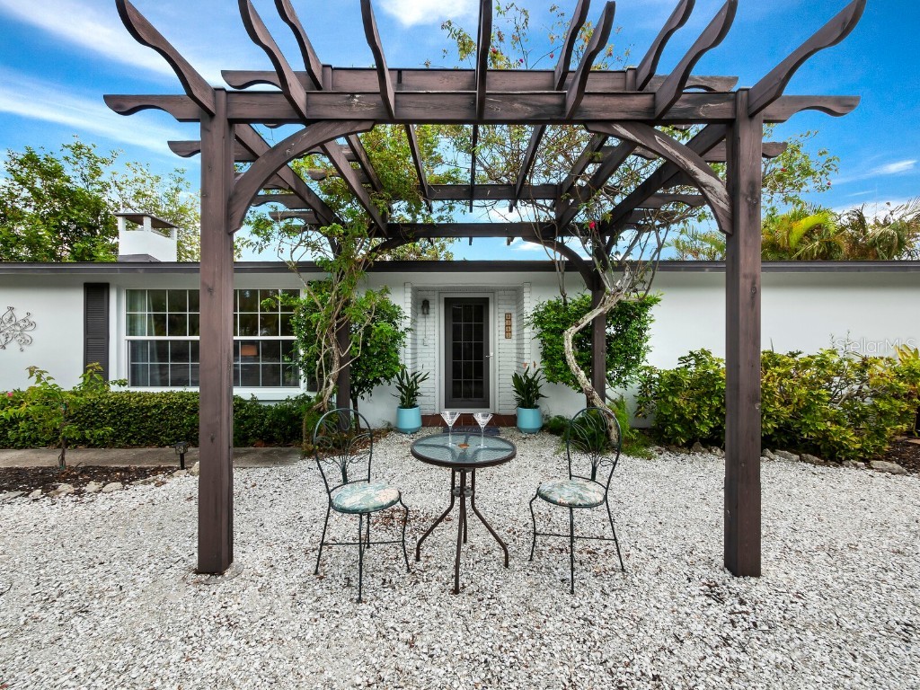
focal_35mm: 14
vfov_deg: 85.7
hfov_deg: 102.1
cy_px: 345
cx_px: 460
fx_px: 372
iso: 400
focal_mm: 7
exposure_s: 1/80
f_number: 9
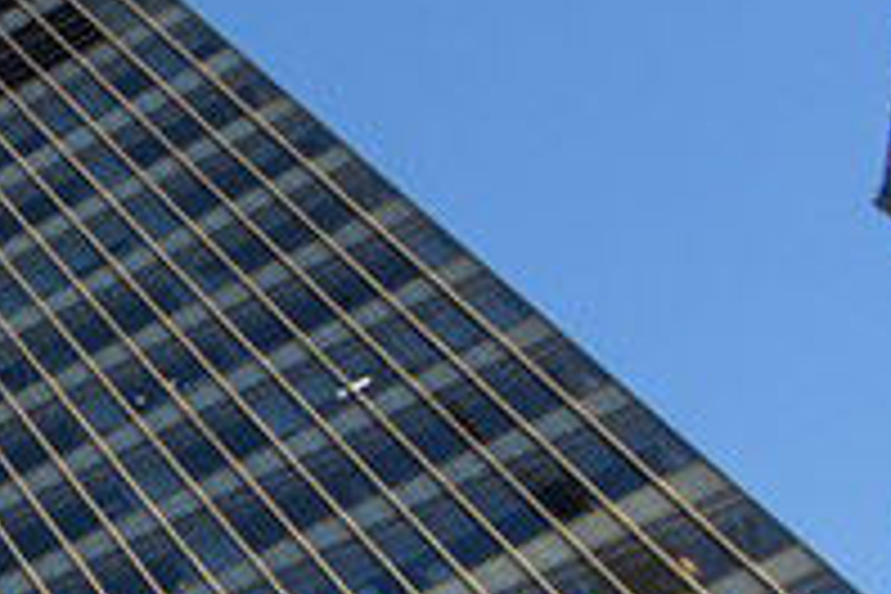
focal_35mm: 103
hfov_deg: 15.2
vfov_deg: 13.0
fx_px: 2549
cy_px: 664
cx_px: -986
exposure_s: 1/125
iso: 100
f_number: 5.6
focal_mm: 17
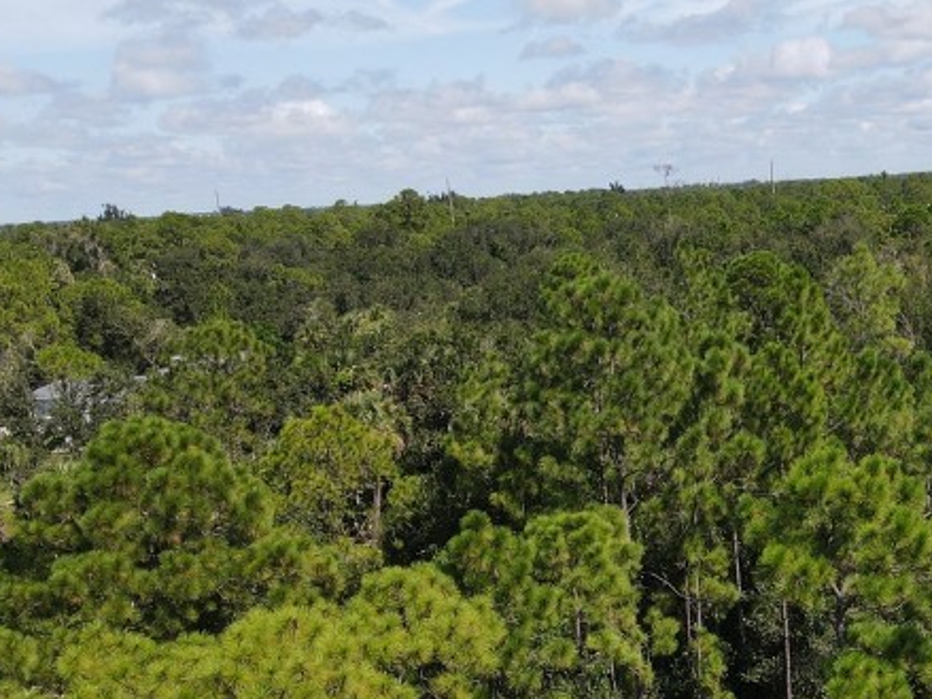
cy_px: 646
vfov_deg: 25.2
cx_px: 853
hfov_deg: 32.5
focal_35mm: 56
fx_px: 1507
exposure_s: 1/640
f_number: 2.8
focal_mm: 4.5
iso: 100
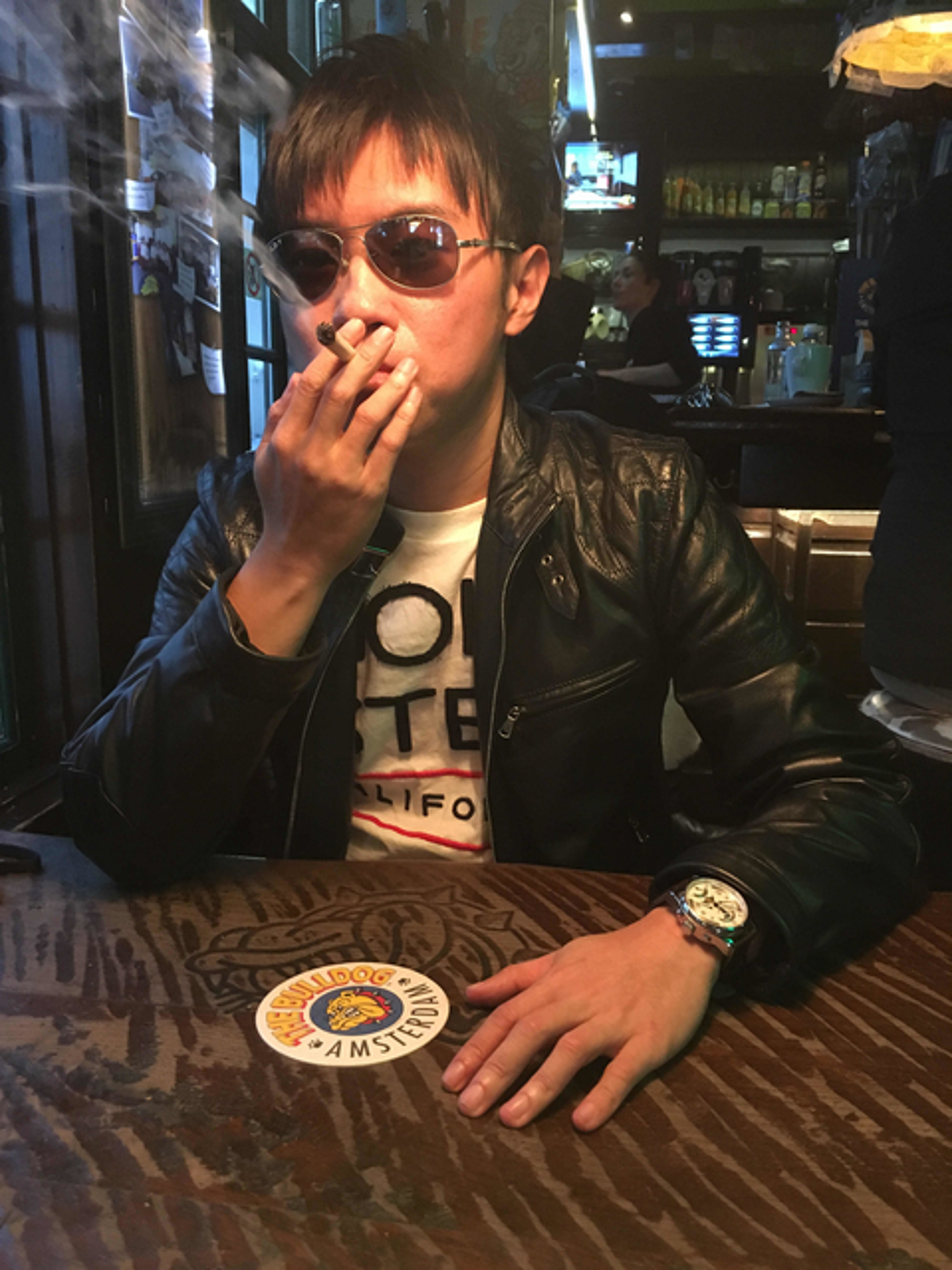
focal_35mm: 29
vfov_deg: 61.7
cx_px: 476
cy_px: 635
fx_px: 1063
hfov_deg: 48.2
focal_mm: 4.15
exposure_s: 1/17
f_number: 2.2
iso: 250
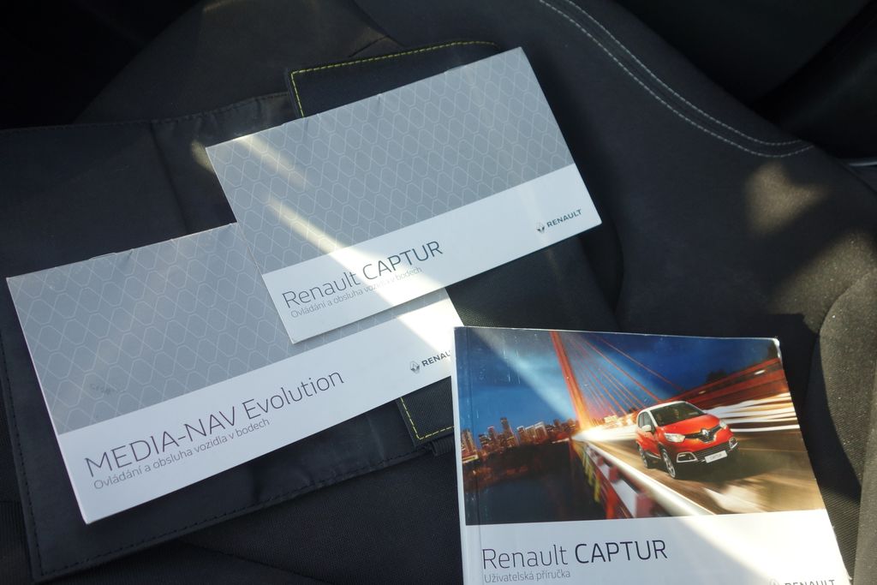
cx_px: 438
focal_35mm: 28
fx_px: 682
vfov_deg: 46.4
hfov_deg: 65.5
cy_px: 292
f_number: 3.5
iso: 125
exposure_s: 1/100
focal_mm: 10.4
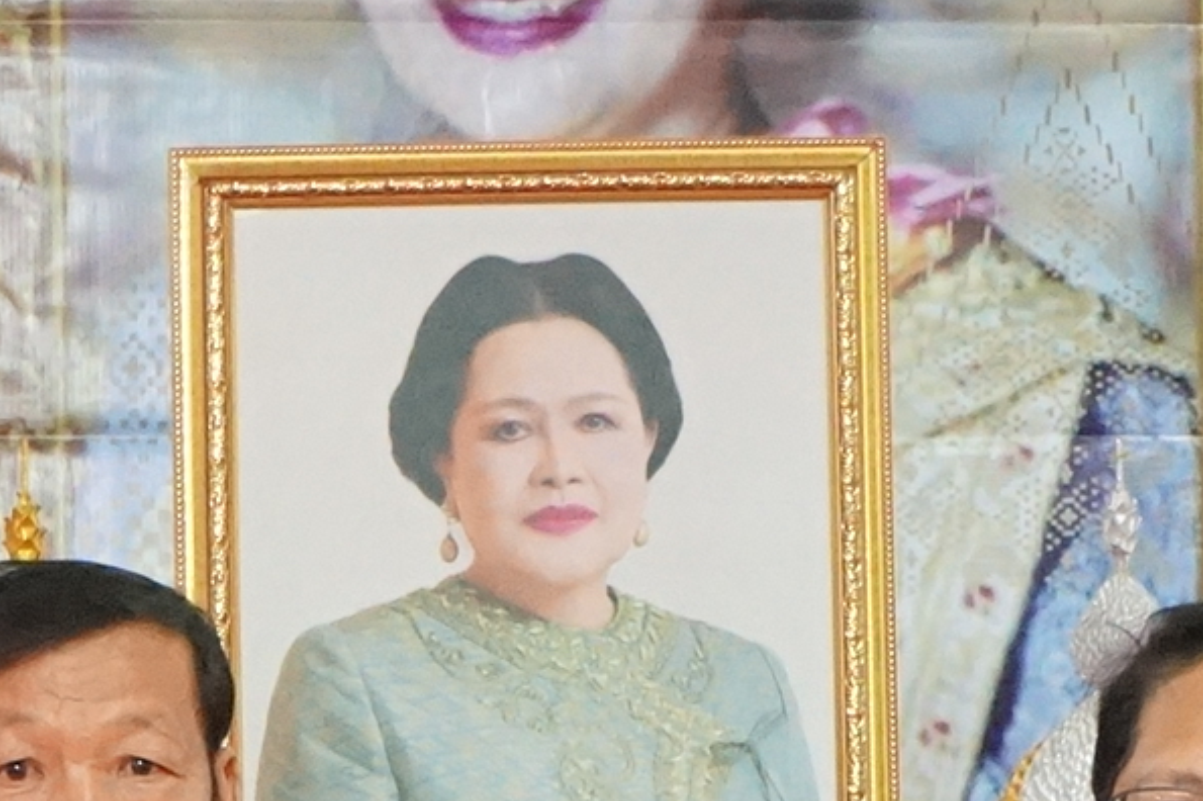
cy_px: 924
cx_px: 550
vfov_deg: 5.0
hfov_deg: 7.5
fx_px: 9117
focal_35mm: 273
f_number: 10
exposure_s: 1/25
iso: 8000
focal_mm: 54
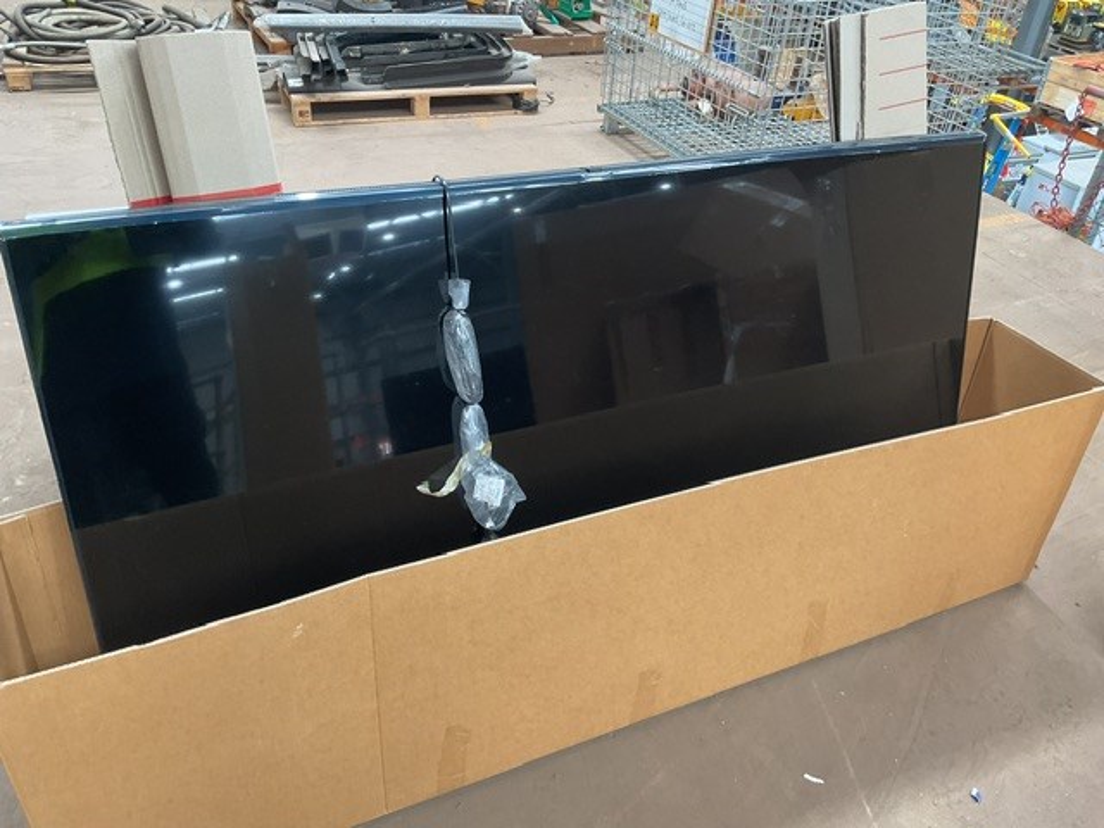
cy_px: 414
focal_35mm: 29
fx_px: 925
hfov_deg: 61.7
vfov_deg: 48.2
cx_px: 552
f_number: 1.8
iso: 125
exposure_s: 1/50
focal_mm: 3
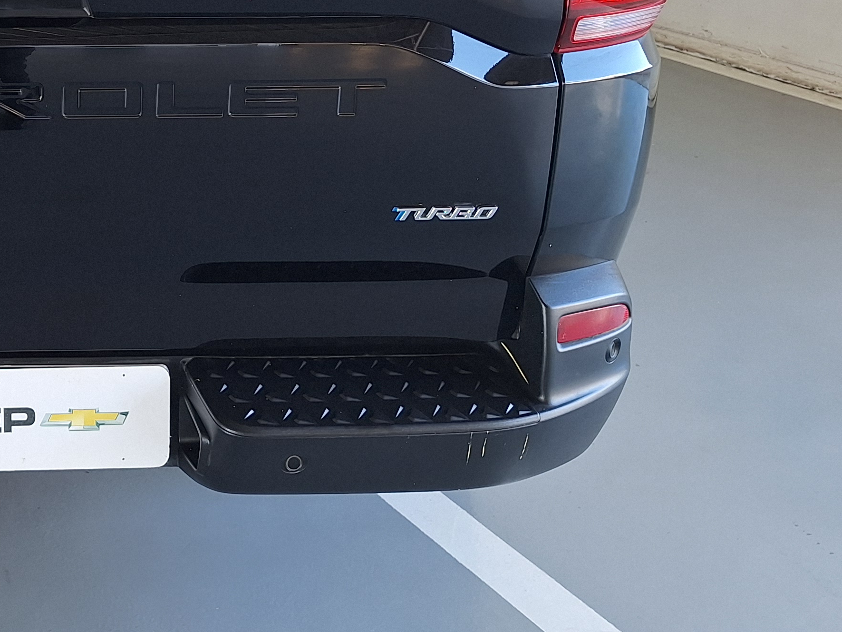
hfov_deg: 32.4
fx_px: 1289
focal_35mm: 53
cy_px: -30
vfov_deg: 25.8
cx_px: -56
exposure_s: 1/60
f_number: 1.8
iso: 50
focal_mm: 5.54
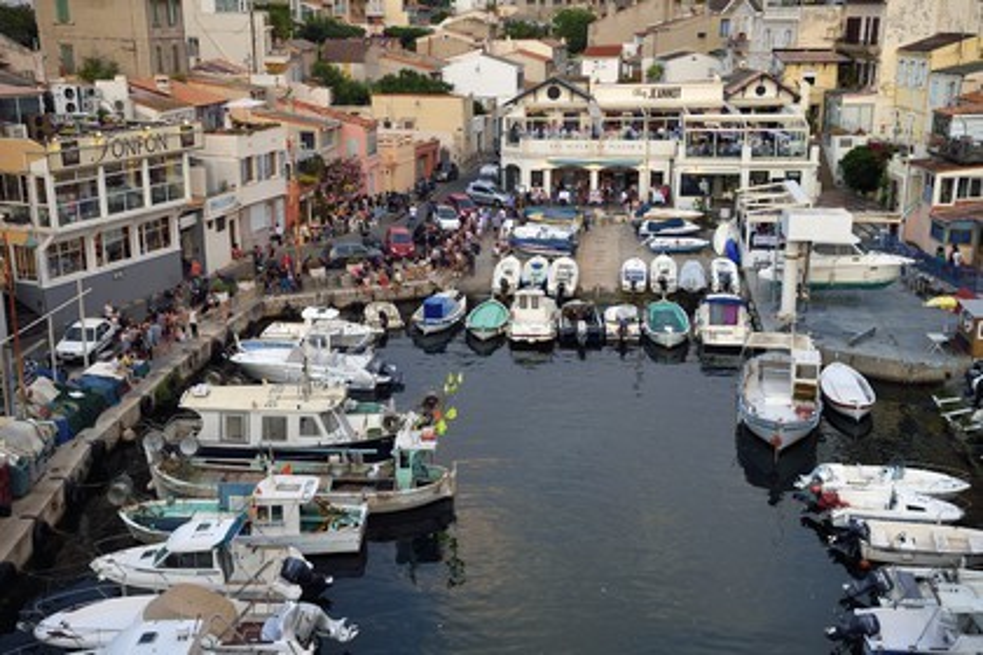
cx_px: 492
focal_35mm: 42
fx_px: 1147
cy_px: 328
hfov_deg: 46.4
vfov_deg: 31.9
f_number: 4
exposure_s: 1/125
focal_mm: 42
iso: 400
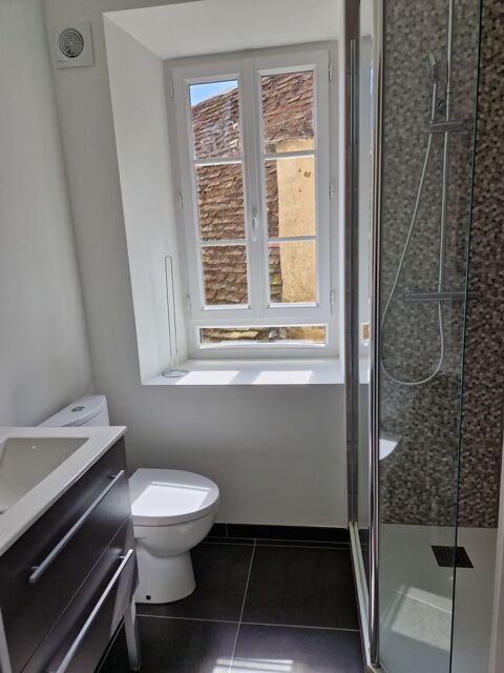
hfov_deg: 58.9
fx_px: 446
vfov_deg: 73.9
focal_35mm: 23
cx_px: 252
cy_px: 336
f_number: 1.8
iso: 50
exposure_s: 1/346
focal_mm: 5.4
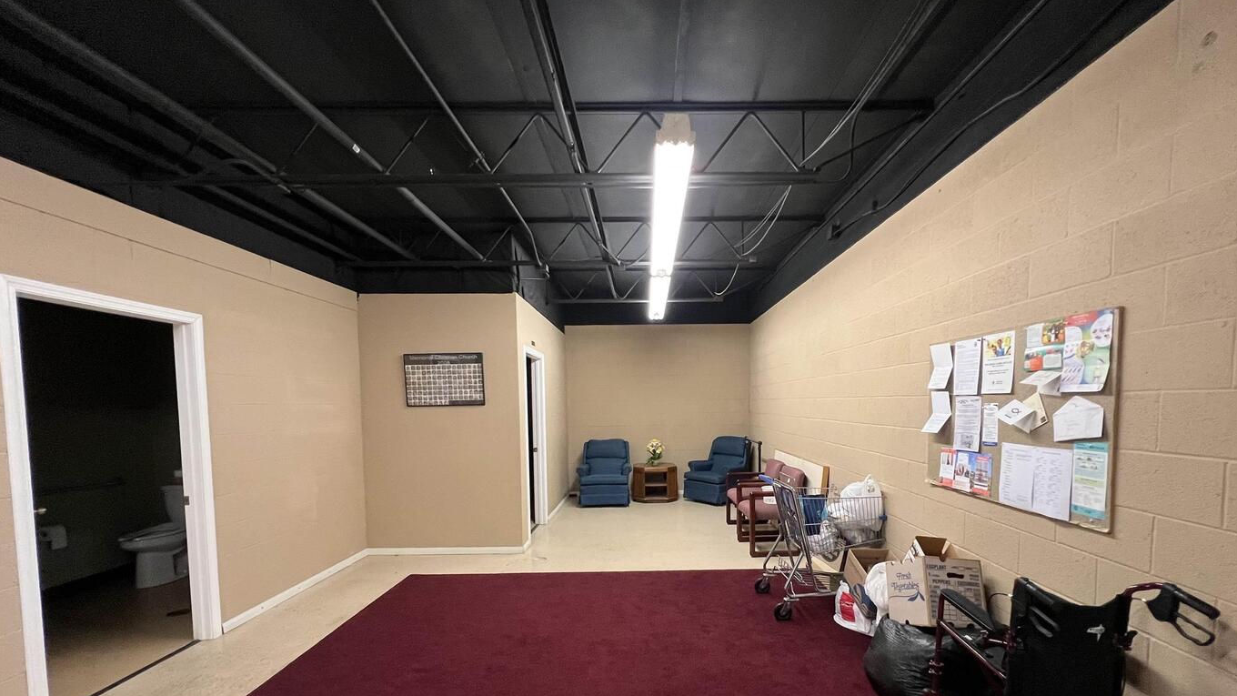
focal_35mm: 15
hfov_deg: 102.9
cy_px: 439
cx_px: 653
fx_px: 492
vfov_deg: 69.3
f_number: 1.8
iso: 320
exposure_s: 1/60
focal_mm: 1.57
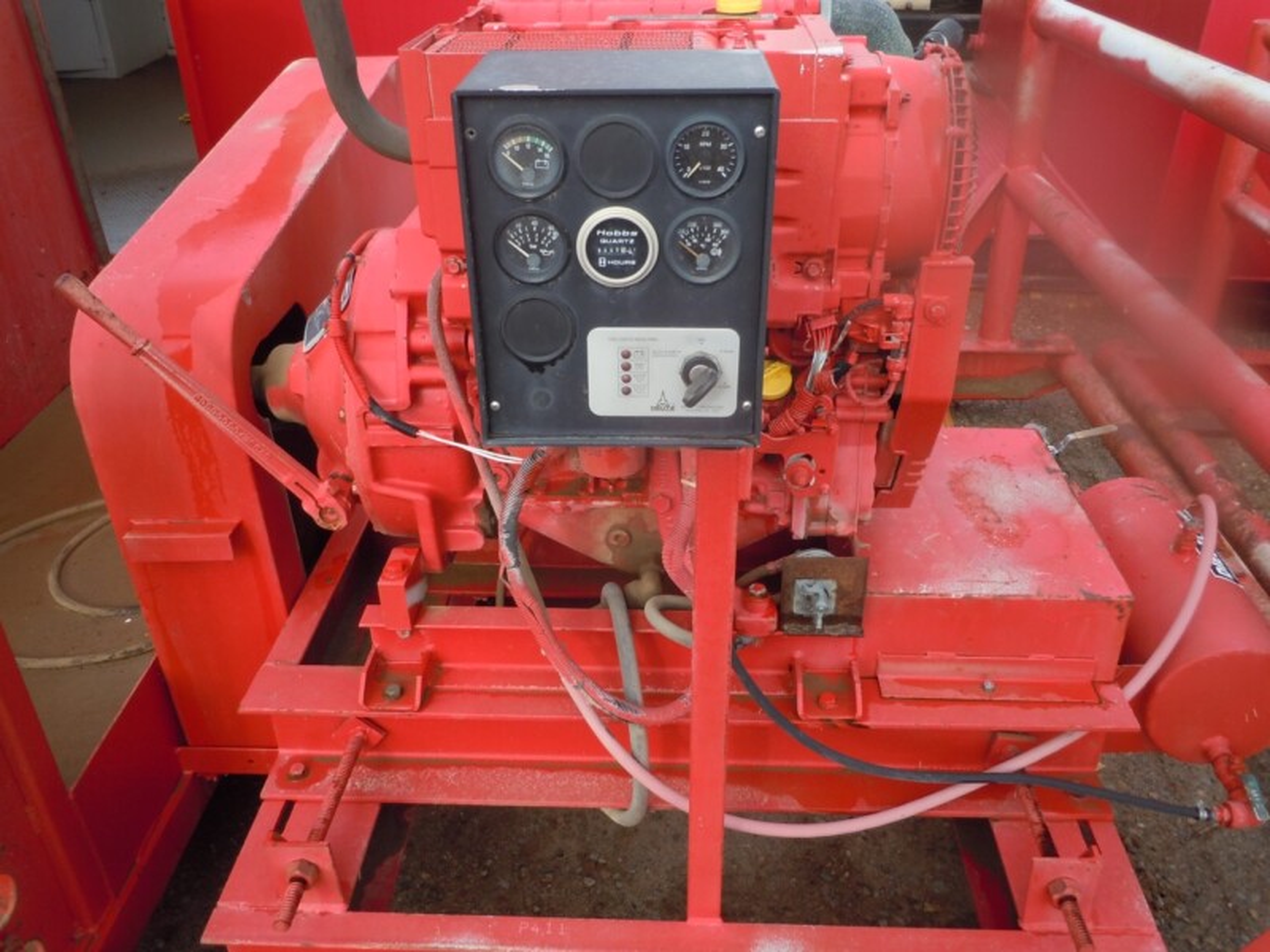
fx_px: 1027
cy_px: 476
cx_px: 635
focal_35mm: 28
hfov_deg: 63.4
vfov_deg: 49.7
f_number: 3.7
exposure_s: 1/250
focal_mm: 5
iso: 100
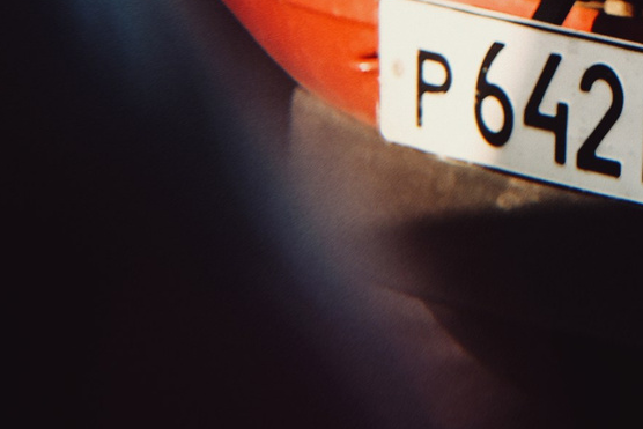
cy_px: -202
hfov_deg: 3.9
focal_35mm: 520
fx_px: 9290
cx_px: 1002
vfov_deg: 2.6
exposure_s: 1/16000
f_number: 1.2
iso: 640
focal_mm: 75
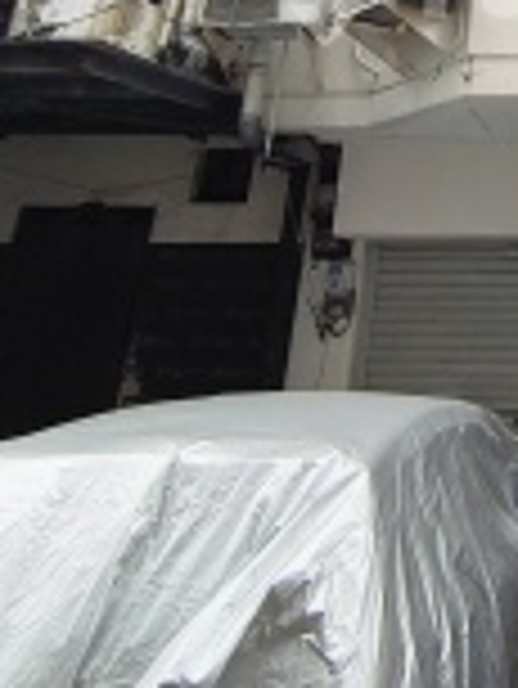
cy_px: -36
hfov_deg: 27.0
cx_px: 676
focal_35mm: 45
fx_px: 897
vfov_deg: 36.7
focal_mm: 1.65
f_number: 2.2
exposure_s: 1/817
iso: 50
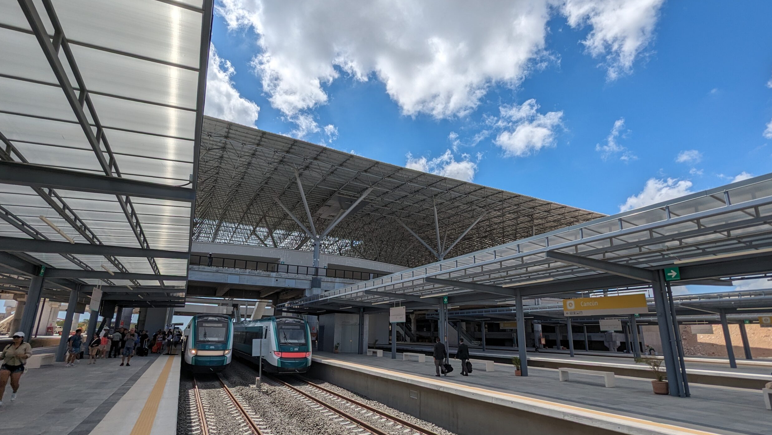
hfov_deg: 92.6
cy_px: 237
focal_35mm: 18
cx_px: 379
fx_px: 369
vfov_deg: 60.9
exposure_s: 1/4049
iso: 48
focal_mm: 2.35
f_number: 2.2
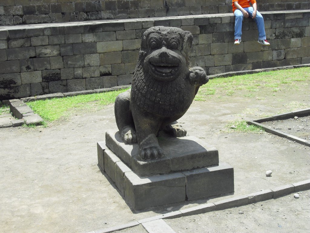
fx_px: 493
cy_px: 116
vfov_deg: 26.6
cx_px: 155
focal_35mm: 55
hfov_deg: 34.9
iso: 100
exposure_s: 1/640
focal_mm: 9
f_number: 3.4
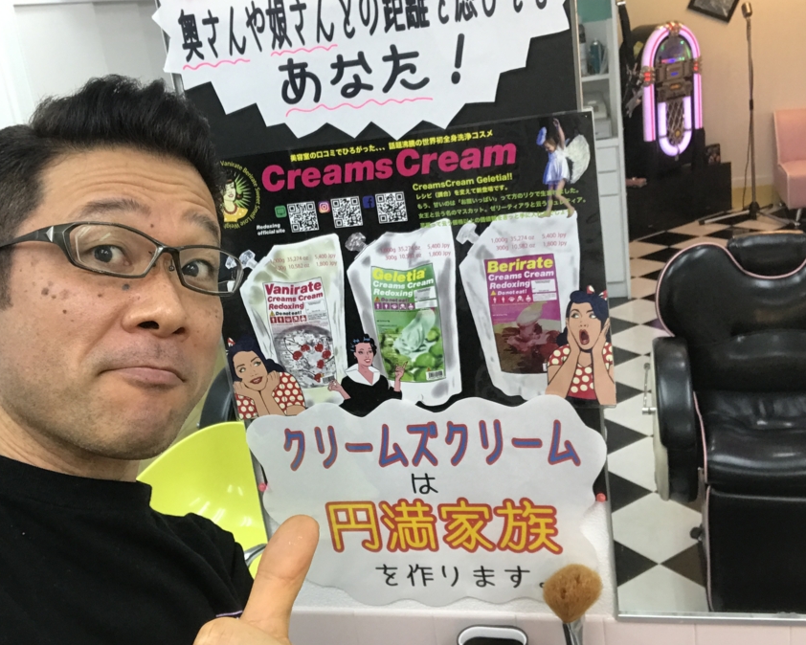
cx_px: 380
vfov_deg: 39.2
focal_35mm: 38
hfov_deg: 47.9
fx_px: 907
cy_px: 307
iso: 50
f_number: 2.2
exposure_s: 1/30
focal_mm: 2.87
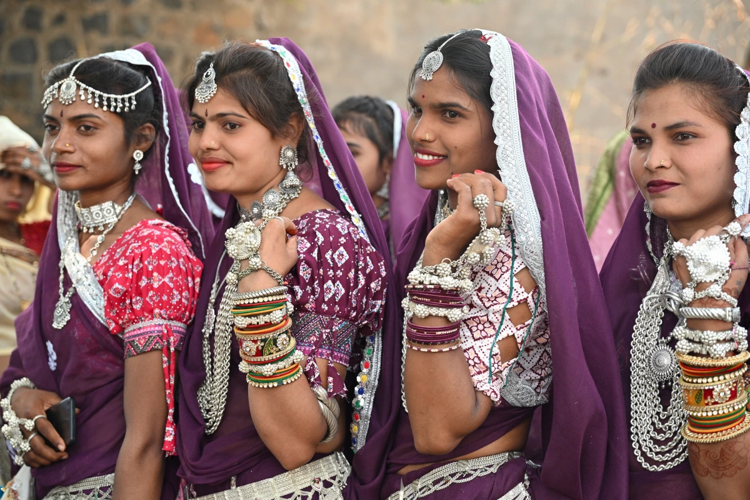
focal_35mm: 69
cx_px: 375
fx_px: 1437
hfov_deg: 29.2
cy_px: 250
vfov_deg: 19.7
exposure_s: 1/250
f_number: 4
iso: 1400
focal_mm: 69
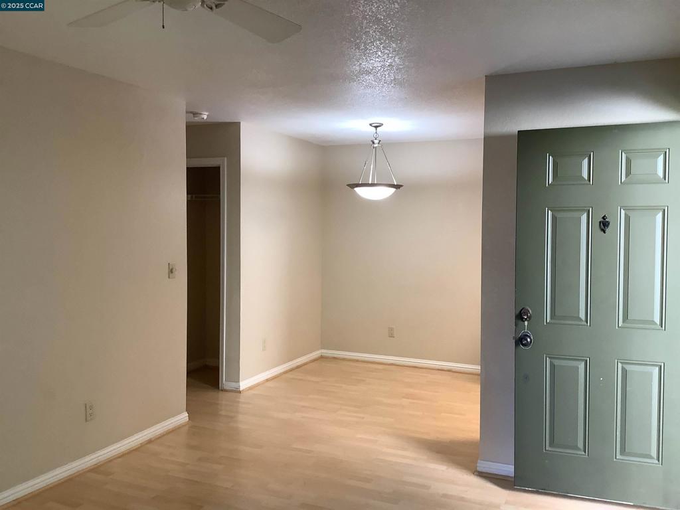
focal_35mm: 31
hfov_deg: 58.4
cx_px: 340
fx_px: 609
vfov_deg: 45.4
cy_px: 255
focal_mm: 3.3
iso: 125
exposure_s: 1/50
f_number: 2.4
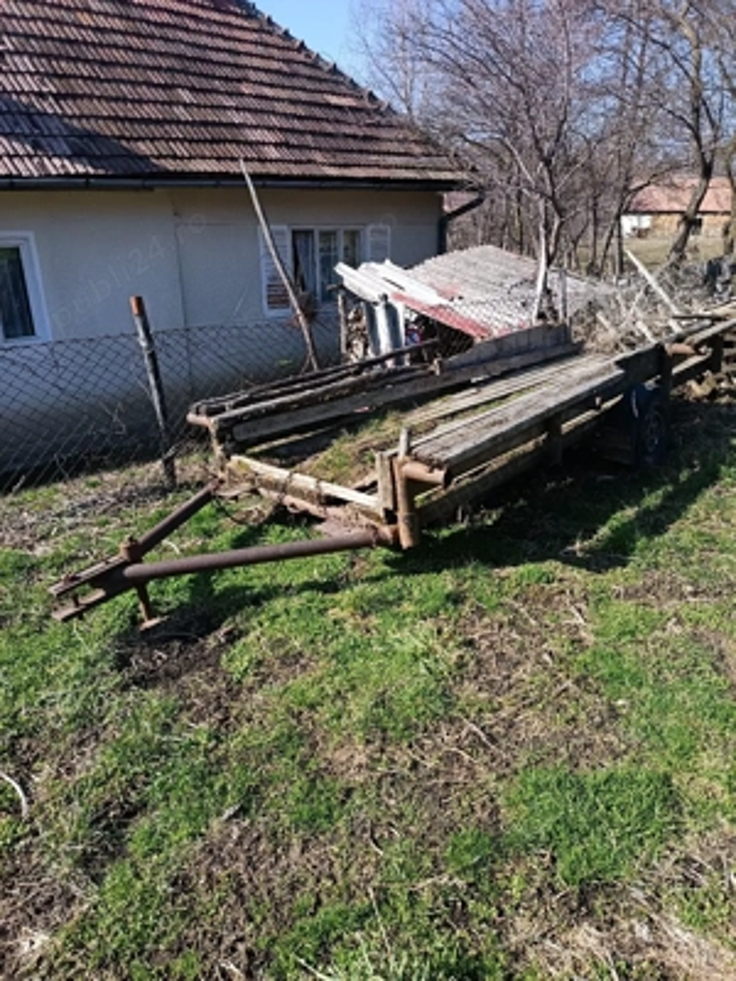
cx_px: 368
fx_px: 680
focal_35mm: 24
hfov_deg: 56.8
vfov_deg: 71.6
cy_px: 490
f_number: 1.75
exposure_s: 1/208
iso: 100
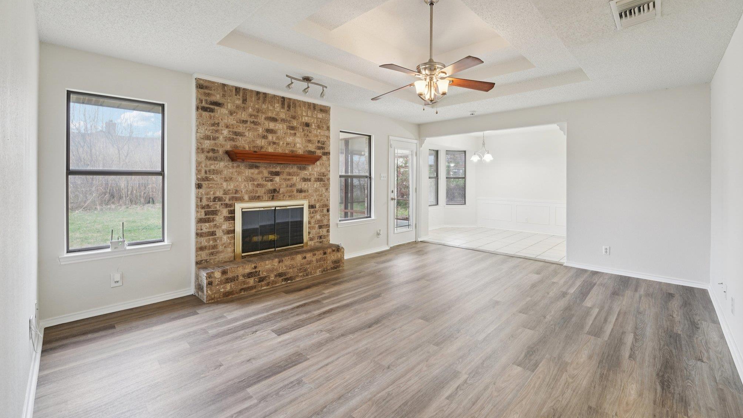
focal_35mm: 15
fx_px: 296
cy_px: 178
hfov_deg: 103.0
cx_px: 379
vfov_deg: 70.1
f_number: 8
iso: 400
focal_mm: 14
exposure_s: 1/13
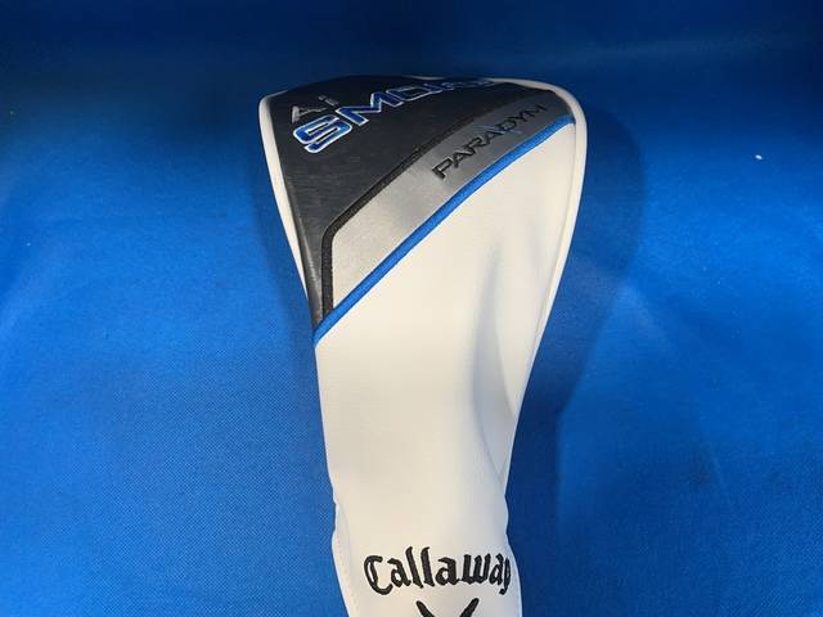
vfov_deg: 53.1
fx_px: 618
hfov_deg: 67.3
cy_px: 308
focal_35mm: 26
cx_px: 412
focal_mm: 4.25
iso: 80
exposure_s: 1/60
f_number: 1.8
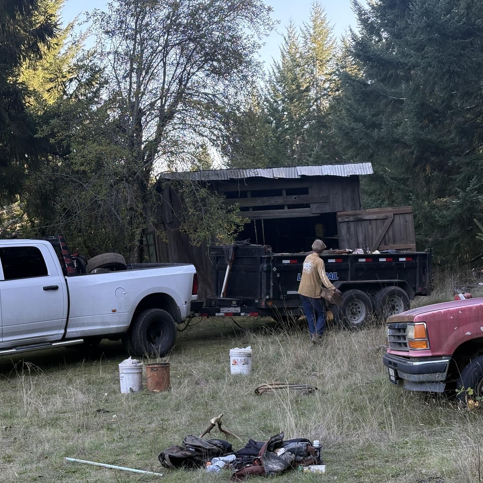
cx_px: 182
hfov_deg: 27.6
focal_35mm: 62
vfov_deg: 27.7
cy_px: 243
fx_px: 979
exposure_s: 1/243
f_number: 1.6
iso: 80
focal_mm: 5.96
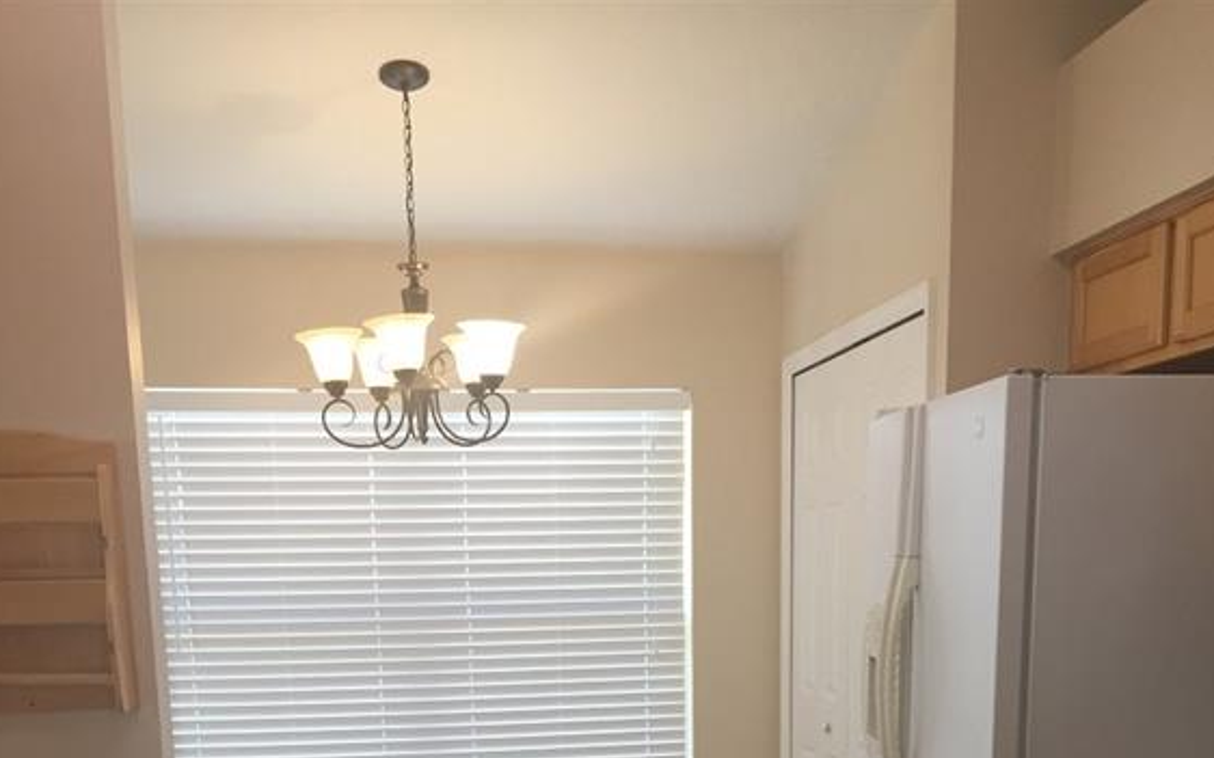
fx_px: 1389
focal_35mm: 42
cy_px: 827
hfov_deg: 47.2
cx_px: 607
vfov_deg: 27.9
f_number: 2.2
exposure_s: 1/40
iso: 40
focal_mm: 4.15
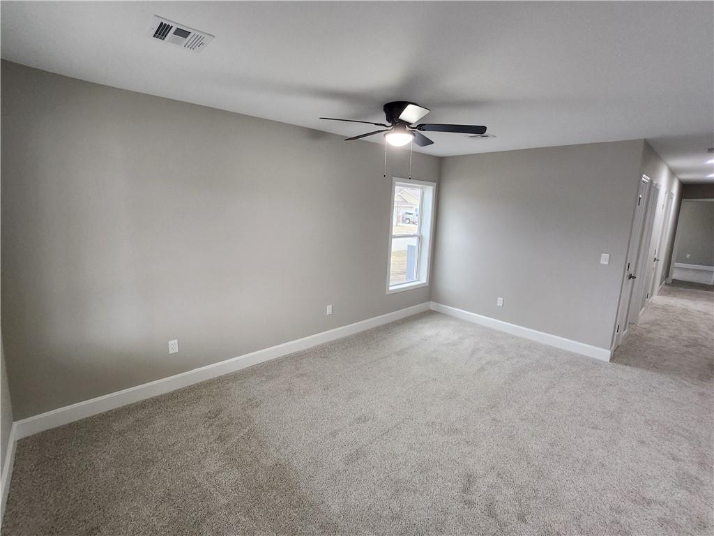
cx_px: 357
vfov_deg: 89.9
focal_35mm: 13
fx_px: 268
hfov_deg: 106.2
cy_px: 268
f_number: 2.2
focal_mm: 1.7
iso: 250
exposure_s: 1/60
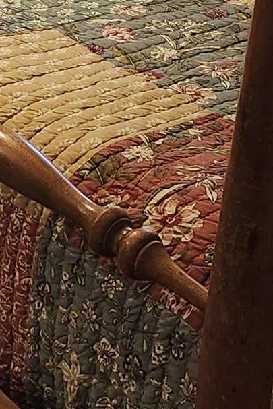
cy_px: -251
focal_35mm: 121
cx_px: -142
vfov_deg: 15.3
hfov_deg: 10.9
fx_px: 1375
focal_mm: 5.54
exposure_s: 1/120
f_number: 1.8
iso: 800
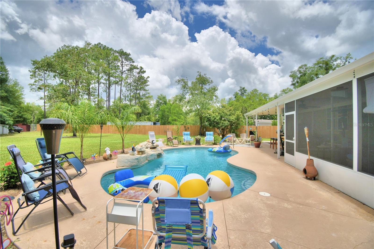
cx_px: 187
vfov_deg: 77.3
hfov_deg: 100.4
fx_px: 156
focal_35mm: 15
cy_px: 124
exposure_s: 1/2000
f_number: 4.5
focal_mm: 10
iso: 100
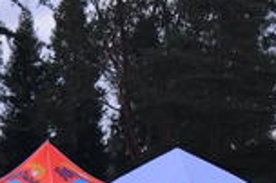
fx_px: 2288
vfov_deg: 4.6
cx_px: 245
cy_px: 282
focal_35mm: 299
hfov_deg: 6.9
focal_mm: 55
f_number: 4.8
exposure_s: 1/250
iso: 1600
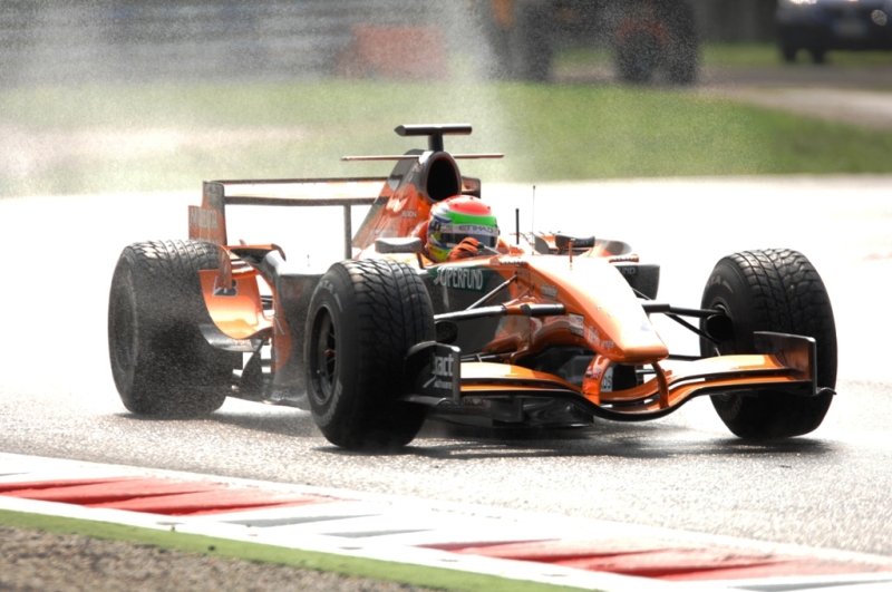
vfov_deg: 3.0
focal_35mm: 450
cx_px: 446
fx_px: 11134
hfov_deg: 4.6
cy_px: 296
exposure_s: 1/1600
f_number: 2.8
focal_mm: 300
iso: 200
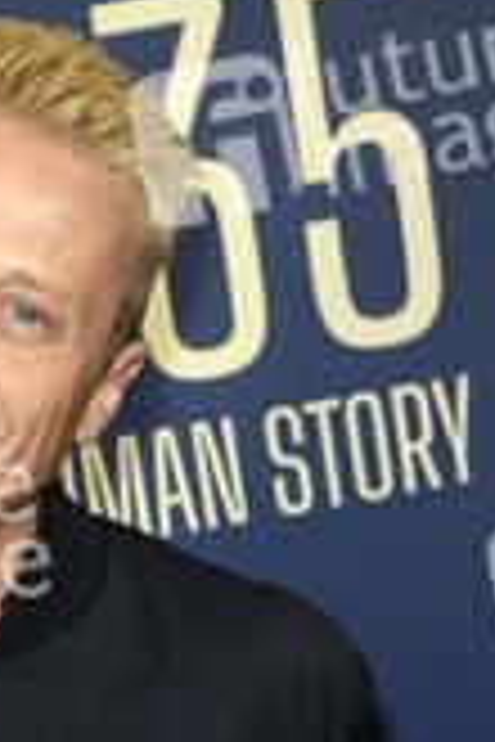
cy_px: 796
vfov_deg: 11.9
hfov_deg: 8.0
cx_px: -50
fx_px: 3506
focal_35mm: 170
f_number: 5
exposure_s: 1/320
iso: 640
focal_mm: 70
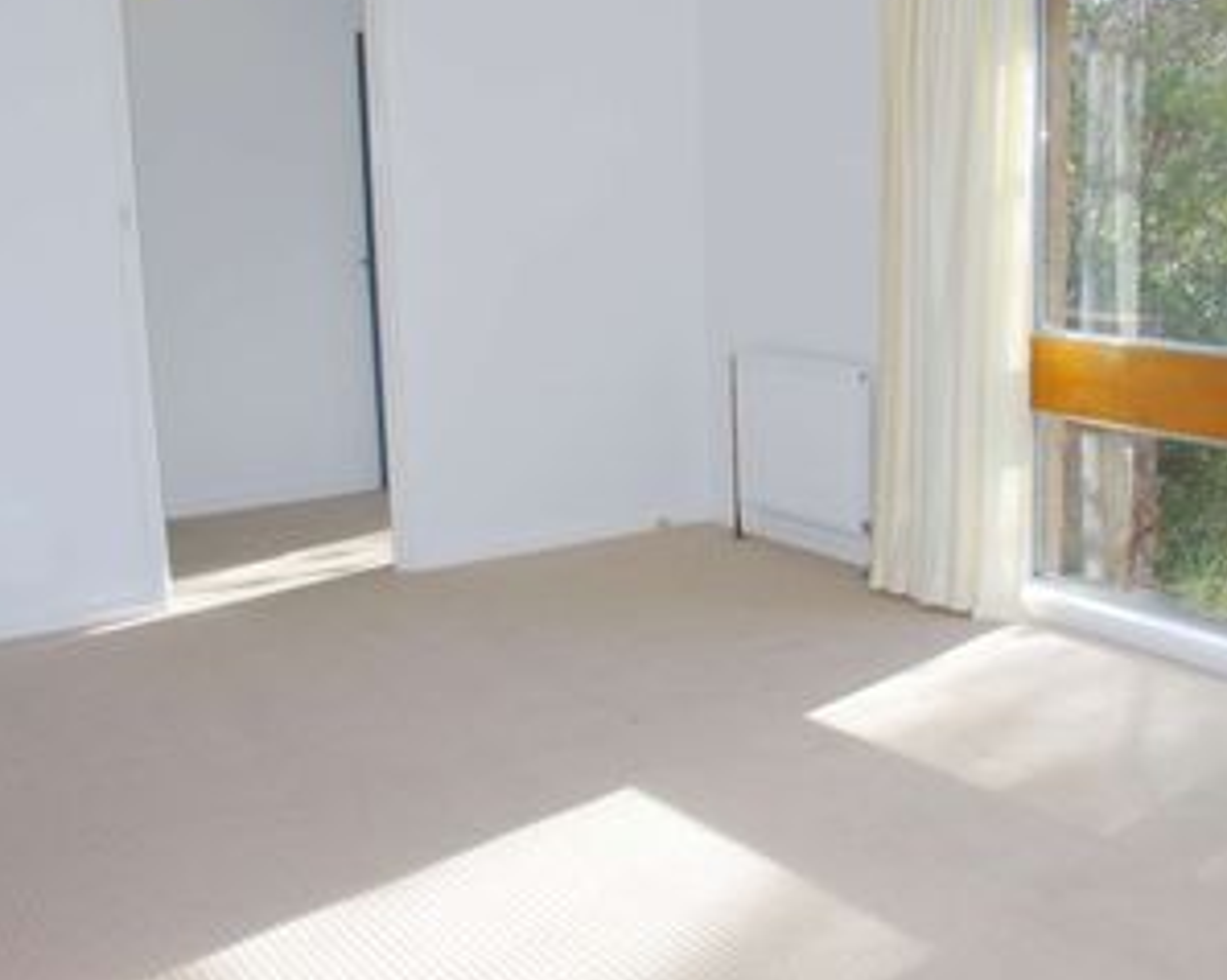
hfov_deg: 45.2
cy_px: 447
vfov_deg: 37.3
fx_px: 1452
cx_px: 815
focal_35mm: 40
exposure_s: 1/180
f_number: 5.6
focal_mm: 18
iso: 200
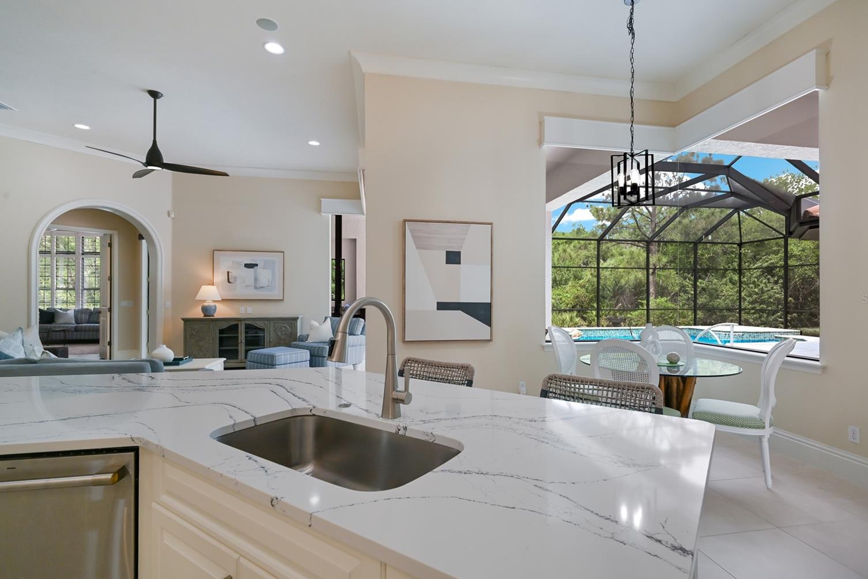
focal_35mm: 17
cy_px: 298
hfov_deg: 93.2
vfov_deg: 70.4
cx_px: 452
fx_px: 410
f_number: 8
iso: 800
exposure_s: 1/200
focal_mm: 16
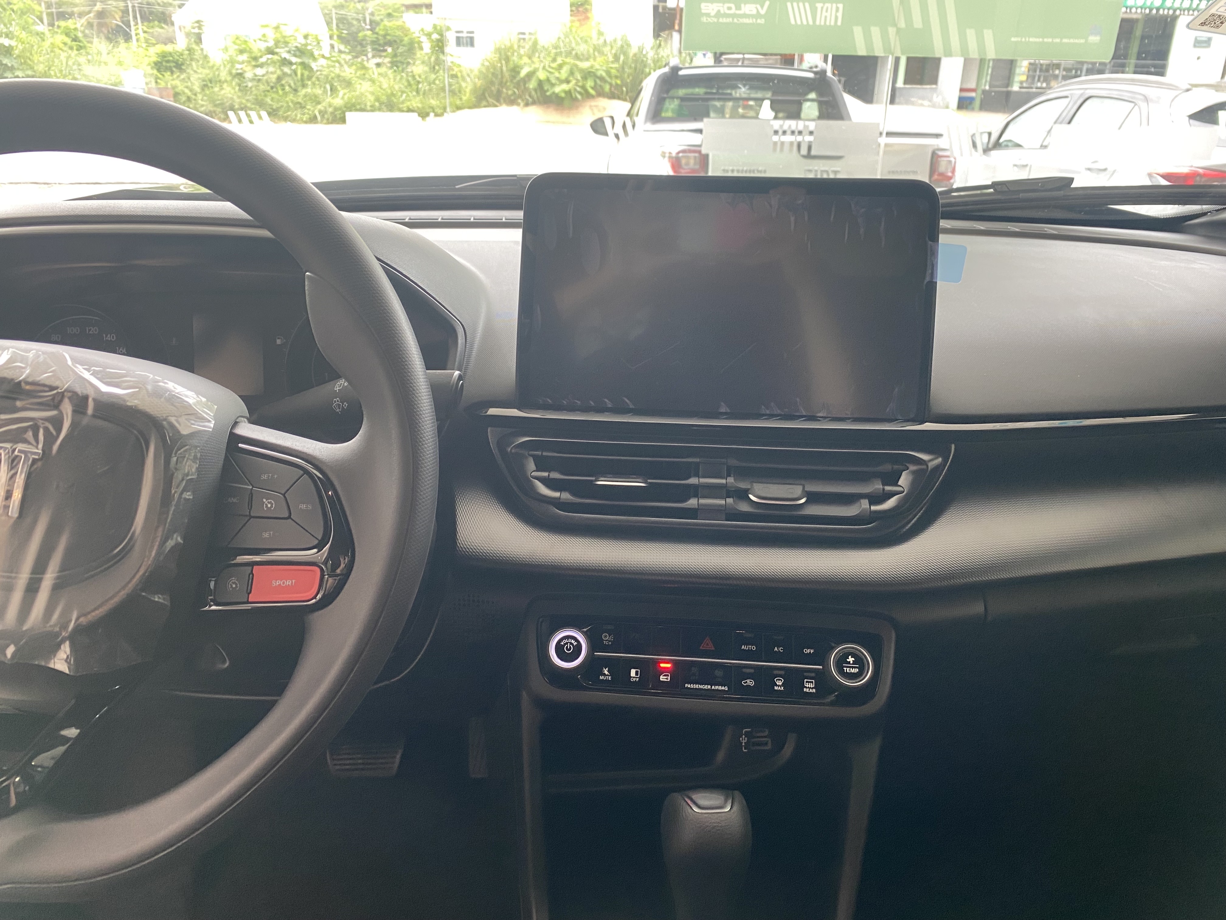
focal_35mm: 26
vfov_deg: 53.1
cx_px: 613
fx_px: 921
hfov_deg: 67.3
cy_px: 460
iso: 125
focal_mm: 4.25
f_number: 1.8
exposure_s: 1/86
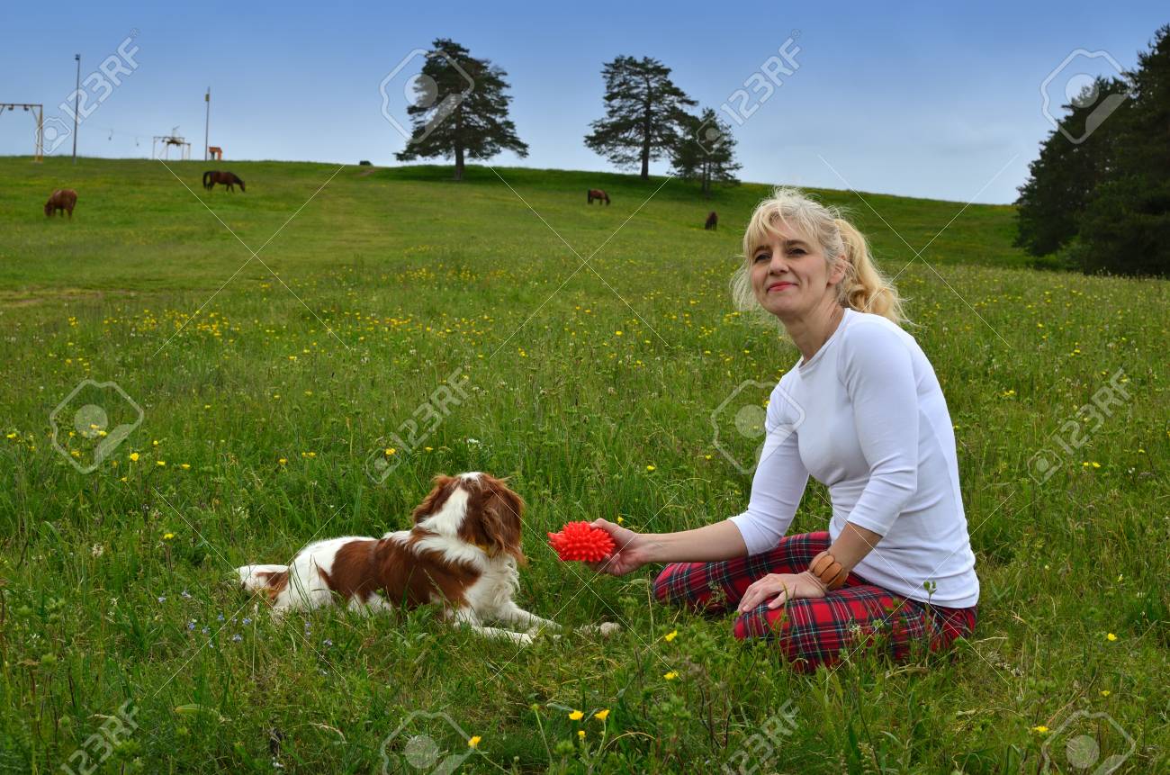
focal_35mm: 52
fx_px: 1703
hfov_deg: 37.9
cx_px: 585
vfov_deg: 25.6
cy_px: 388
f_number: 8
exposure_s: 1/200
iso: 100
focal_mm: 35
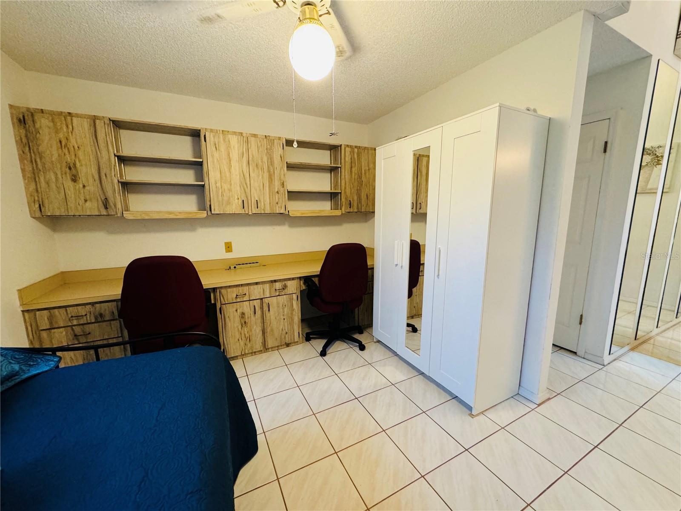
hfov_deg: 102.1
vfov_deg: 85.7
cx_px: 340
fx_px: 275
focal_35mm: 14
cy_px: 256
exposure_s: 1/60
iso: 400
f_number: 2.2
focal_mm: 2.22
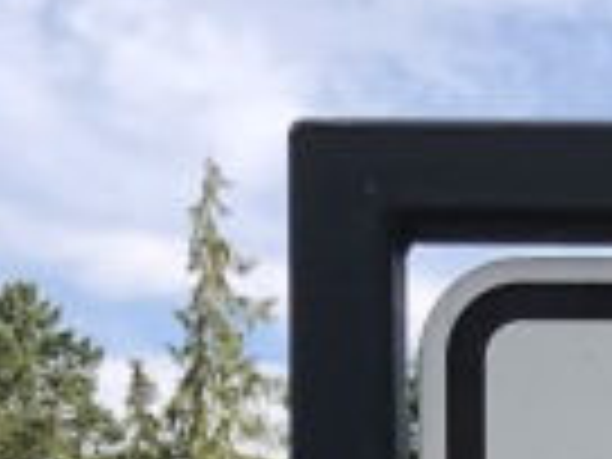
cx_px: 927
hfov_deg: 11.5
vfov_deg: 8.2
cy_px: 1148
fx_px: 2917
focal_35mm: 165
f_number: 1.8
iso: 20
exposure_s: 1/750
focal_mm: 3.99
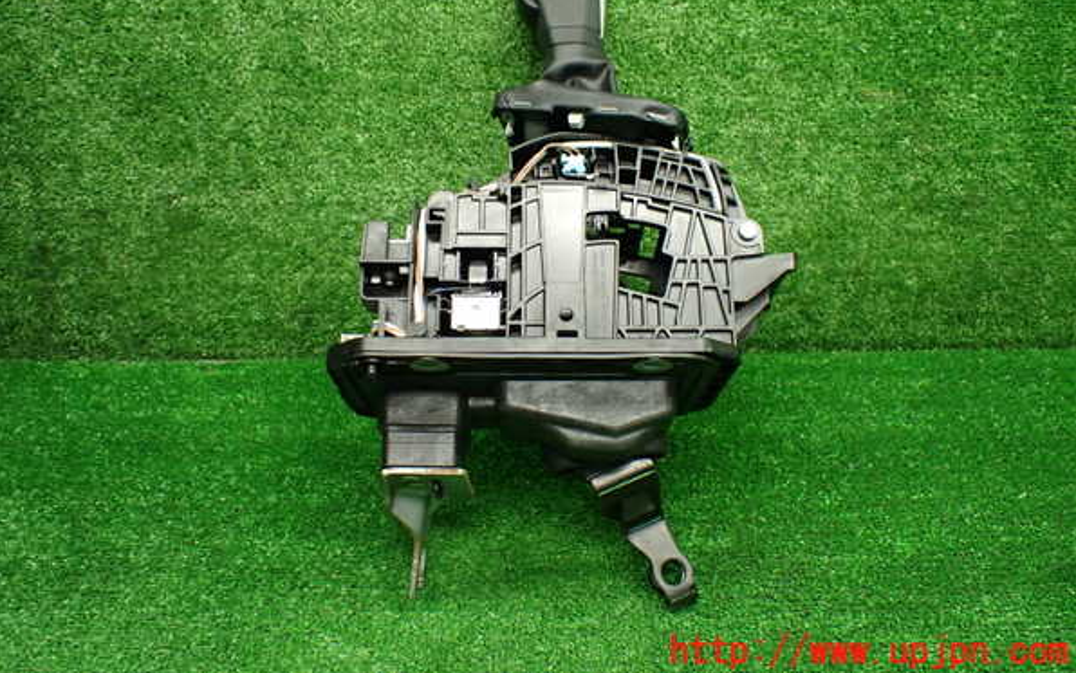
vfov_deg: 39.3
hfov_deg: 59.6
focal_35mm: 32
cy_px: 269
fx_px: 939
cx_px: 536
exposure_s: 1/125
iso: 800
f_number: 2.3
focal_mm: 5.4
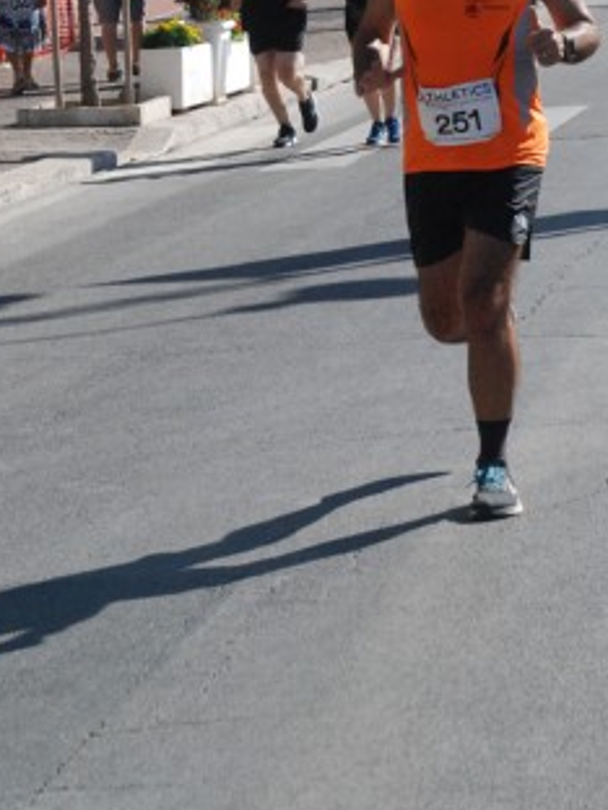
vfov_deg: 12.2
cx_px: 362
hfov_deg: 9.2
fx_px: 3770
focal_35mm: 161
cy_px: 234
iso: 1000
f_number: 7.1
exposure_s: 1/2000
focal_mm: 58
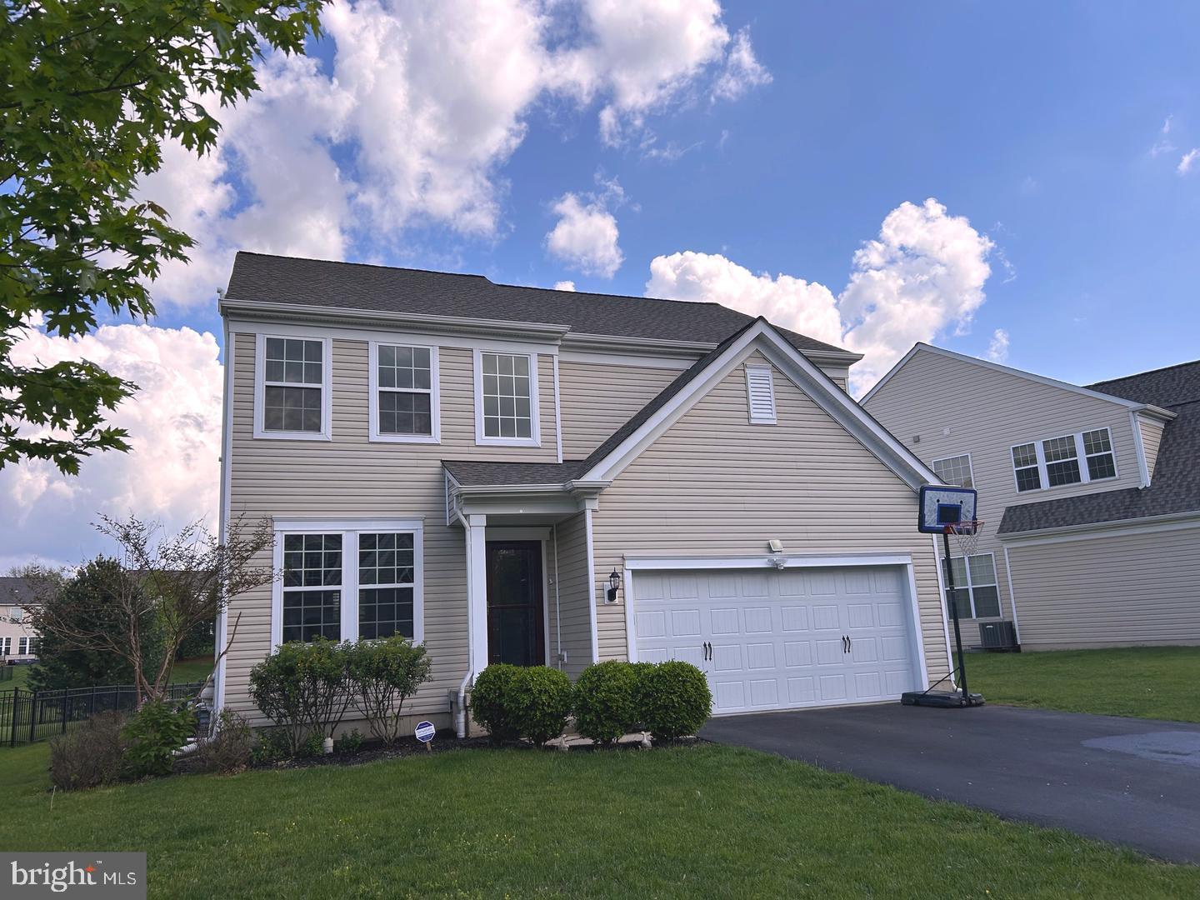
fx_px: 901
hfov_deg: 67.3
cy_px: 450
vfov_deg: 53.1
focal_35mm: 26
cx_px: 600
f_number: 1.5
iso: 50
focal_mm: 5.7
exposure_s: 1/5587
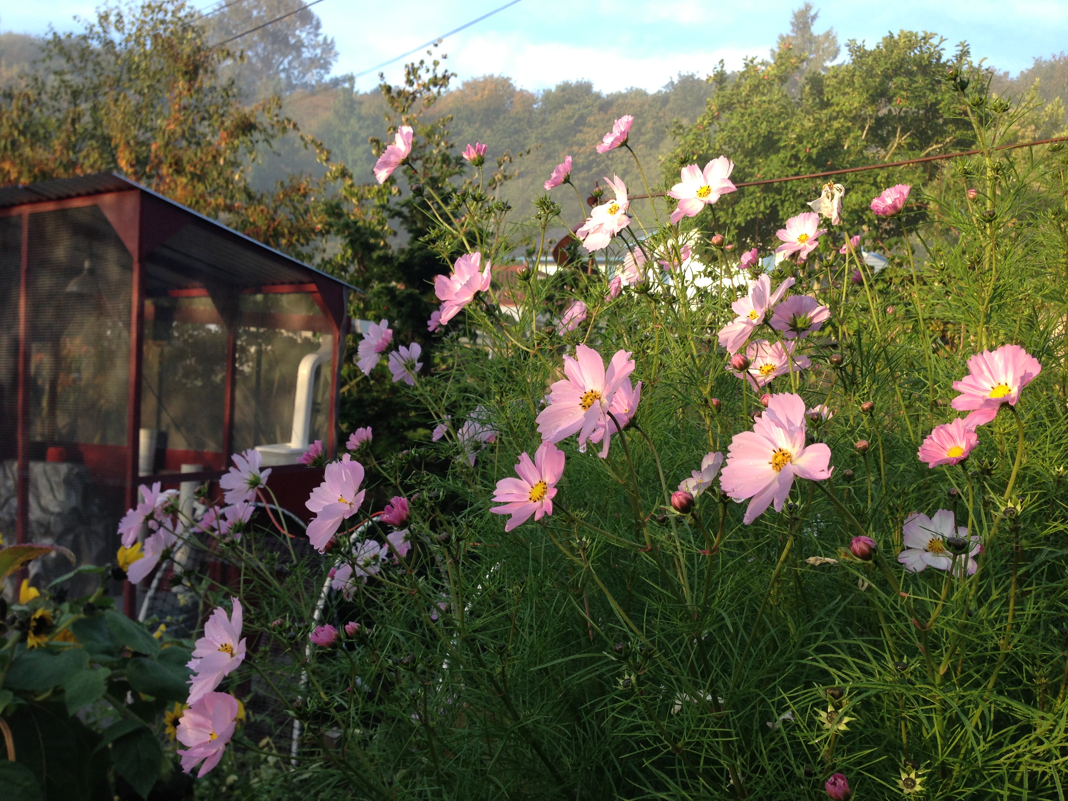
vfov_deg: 42.9
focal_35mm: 33
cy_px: 400
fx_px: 1018
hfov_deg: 55.4
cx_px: 534
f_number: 2.4
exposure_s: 1/181
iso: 50
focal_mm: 4.13
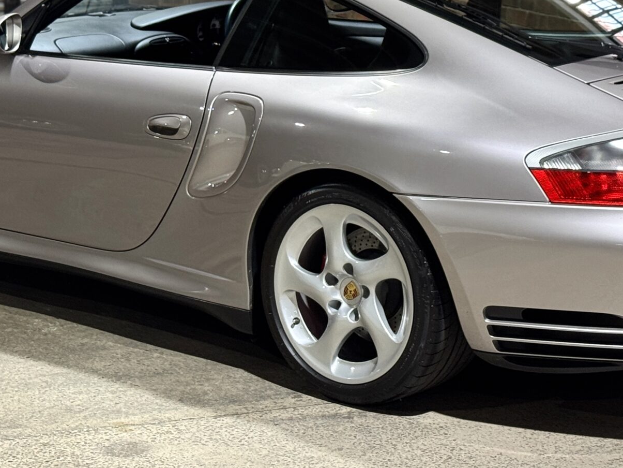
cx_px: 319
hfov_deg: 19.3
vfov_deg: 14.4
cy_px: 49
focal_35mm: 102
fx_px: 1836
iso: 200
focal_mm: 6.76
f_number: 1.78
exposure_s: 1/33
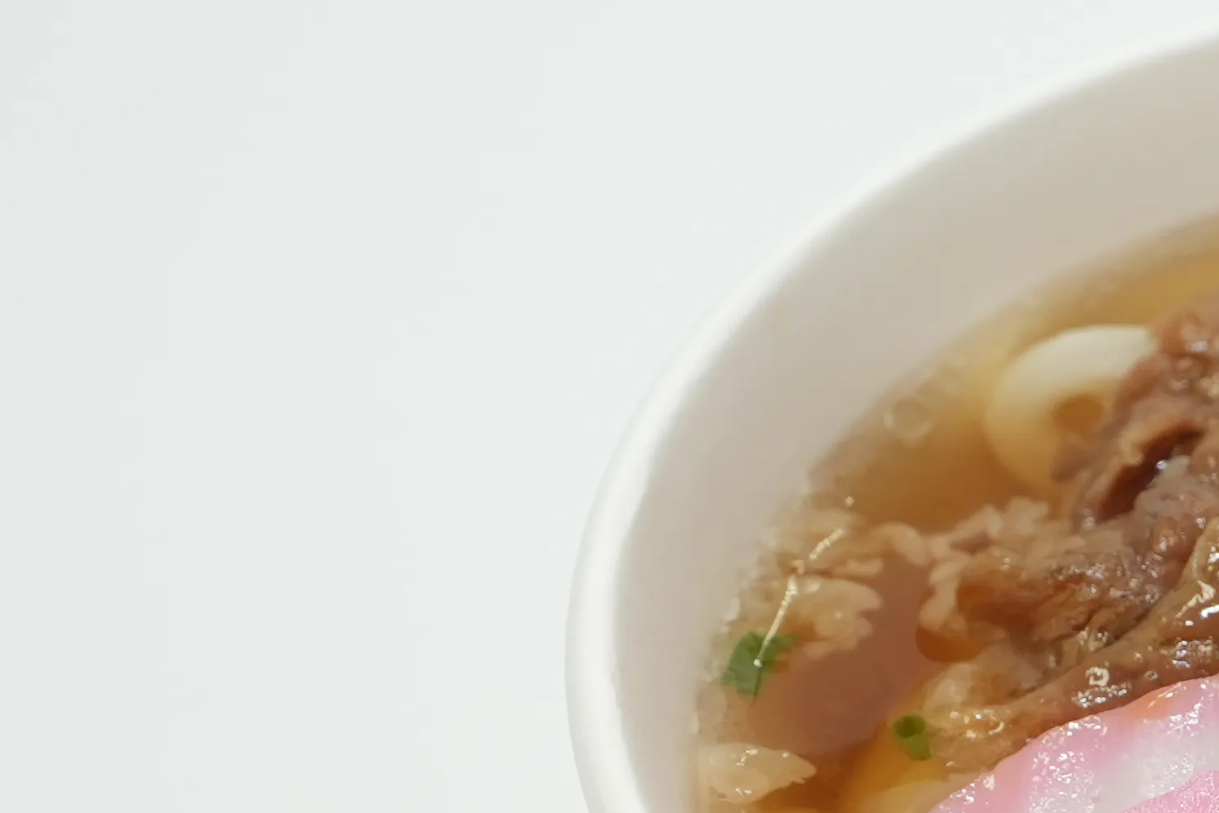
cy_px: 936
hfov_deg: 17.1
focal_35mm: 111
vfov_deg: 12.1
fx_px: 3758
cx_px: 1671
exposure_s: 1/100
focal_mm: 24
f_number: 6.3
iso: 800
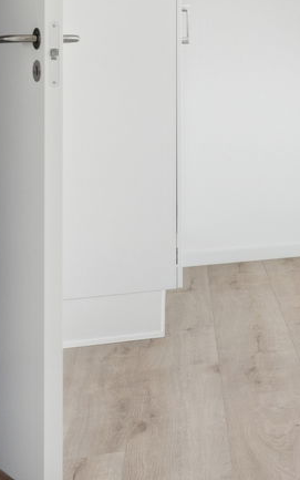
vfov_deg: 25.4
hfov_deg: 13.4
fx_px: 1032
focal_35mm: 79
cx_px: 656
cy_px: 51
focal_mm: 14
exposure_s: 1/25
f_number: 8
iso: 200
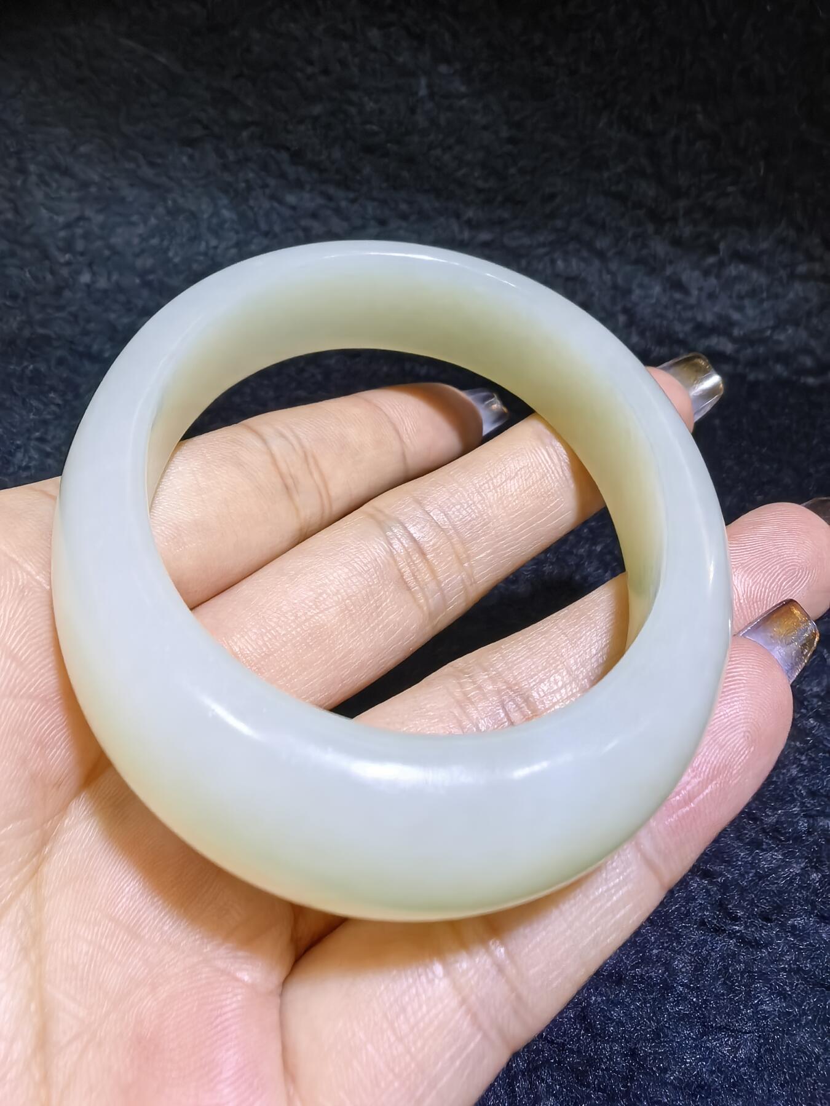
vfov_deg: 65.3
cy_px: 553
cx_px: 415
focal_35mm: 27
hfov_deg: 51.4
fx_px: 863
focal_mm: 1.95
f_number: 2.2
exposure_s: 1/100
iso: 250
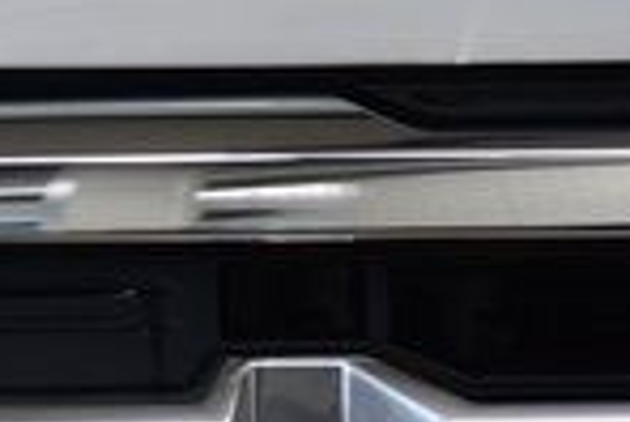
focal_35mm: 453
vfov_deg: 3.0
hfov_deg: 4.5
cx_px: -634
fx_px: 7935
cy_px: 497
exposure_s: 1/30
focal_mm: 70
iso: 450
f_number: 7.1
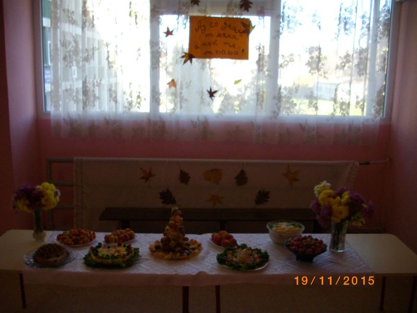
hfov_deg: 50.1
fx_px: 446
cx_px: 208
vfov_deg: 38.7
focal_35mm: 37
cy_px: 156
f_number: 2.8
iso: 200
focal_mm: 6.2
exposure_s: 1/160
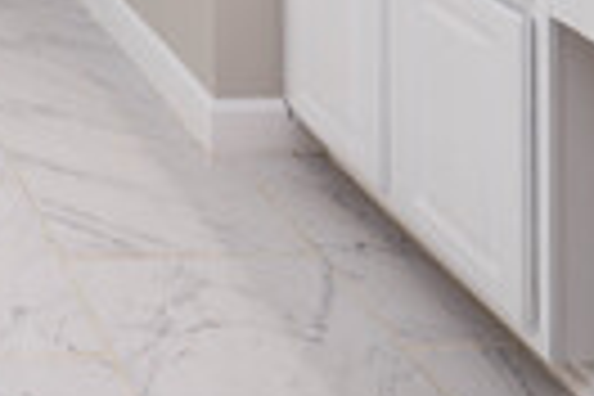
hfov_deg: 23.3
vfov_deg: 14.7
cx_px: -320
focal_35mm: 68
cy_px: -488
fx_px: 1122
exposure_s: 1/100
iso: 400
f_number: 7.1
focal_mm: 14
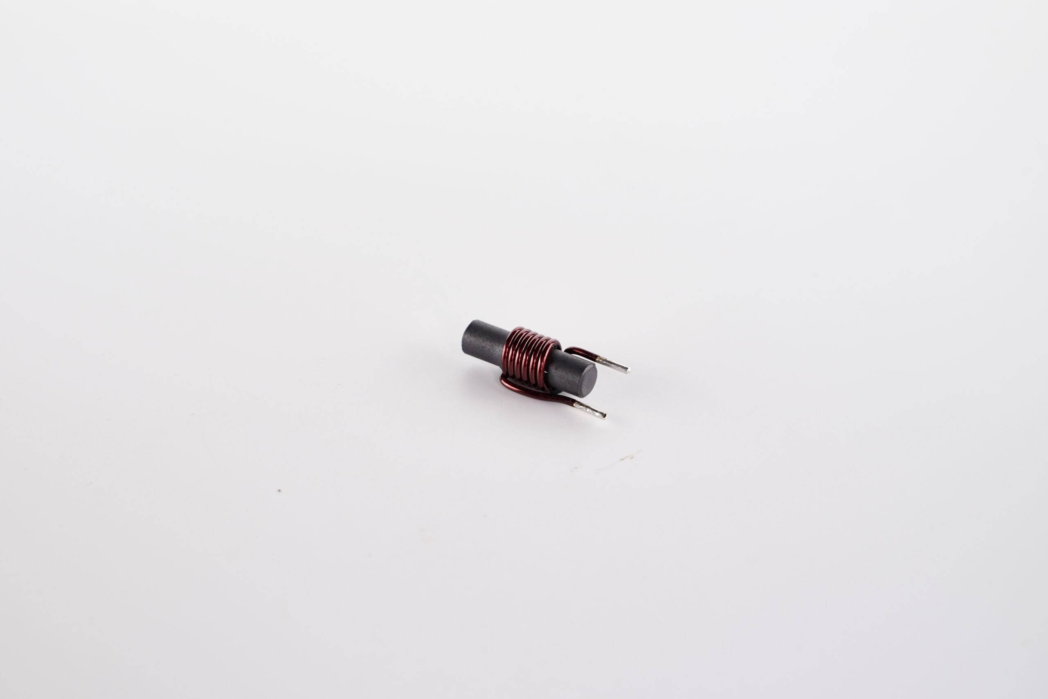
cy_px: 350
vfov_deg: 18.2
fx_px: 2183
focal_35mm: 75
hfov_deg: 27.0
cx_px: 524
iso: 125
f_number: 8
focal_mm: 75
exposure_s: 1/40
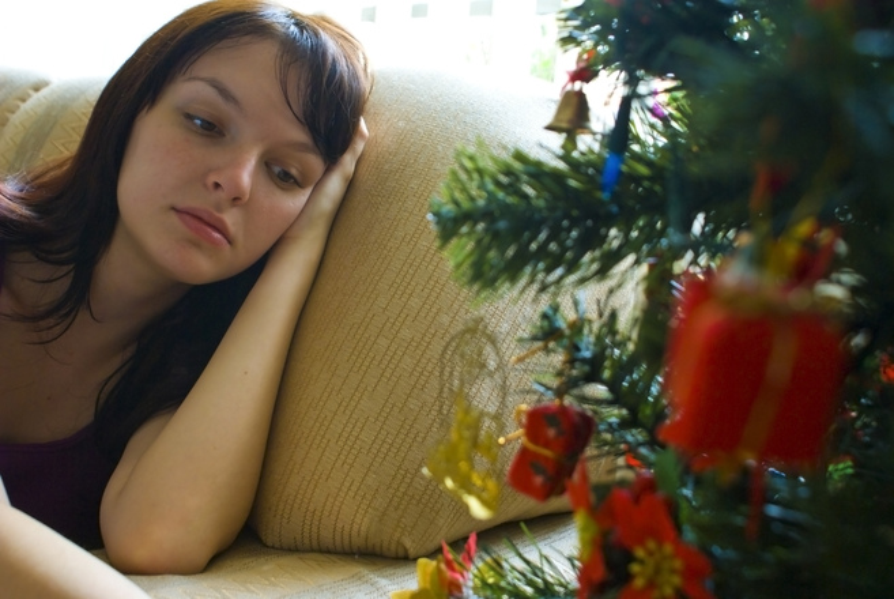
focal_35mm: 45
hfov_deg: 43.6
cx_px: 447
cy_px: 300
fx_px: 1119
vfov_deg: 30.0
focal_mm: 30
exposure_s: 1/60
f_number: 5
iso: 320
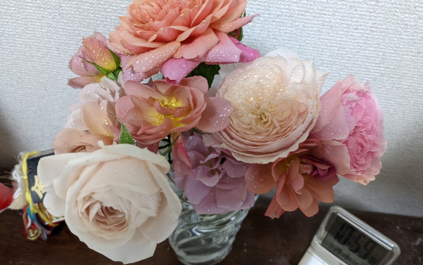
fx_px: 334
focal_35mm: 29
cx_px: 213
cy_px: 119
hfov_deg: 64.6
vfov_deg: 43.1
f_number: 1.73
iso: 177
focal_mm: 4.38
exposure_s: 1/25
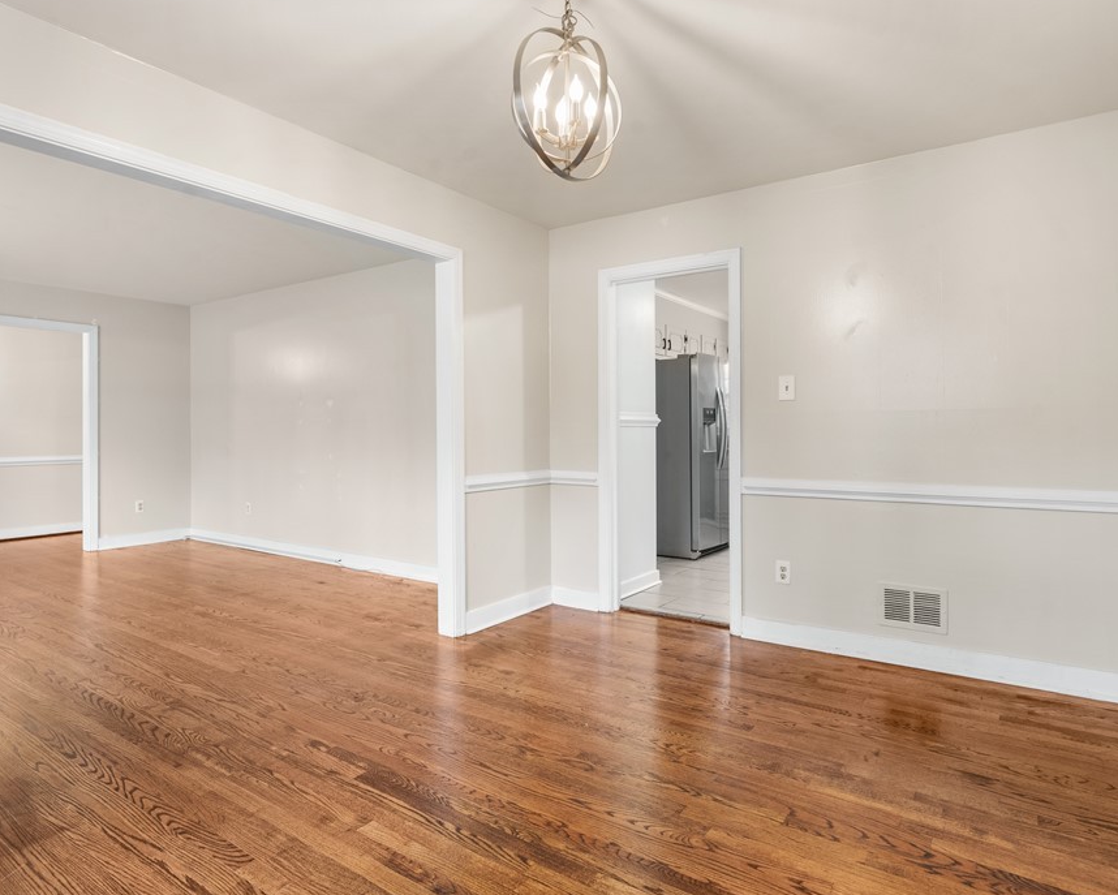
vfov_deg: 68.2
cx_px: 580
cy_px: 431
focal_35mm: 20
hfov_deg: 80.5
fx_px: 660
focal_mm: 16.8
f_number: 9
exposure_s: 1/4
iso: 1250
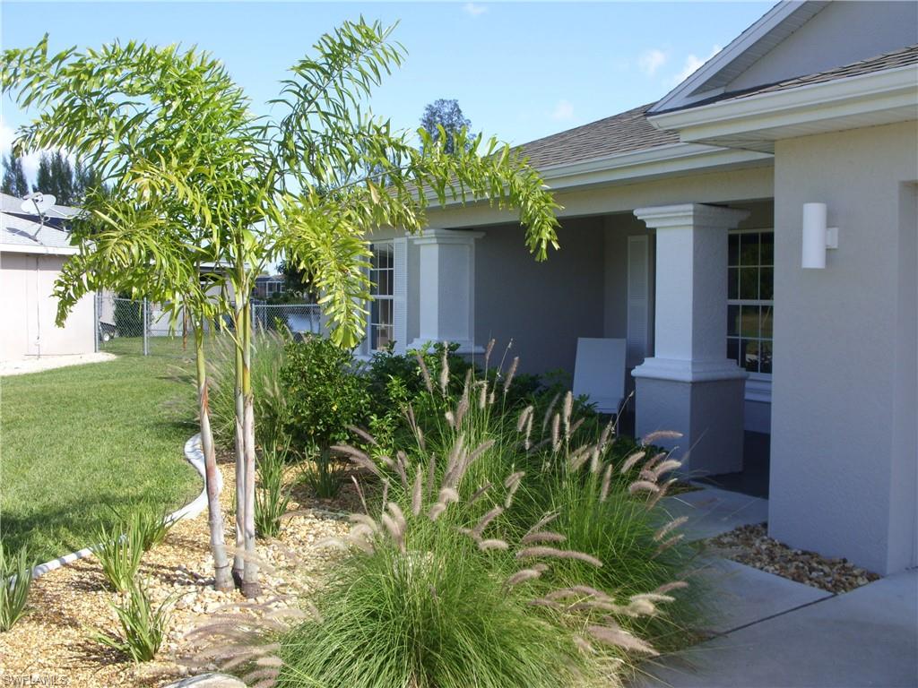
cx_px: 459
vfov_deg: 37.7
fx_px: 1008
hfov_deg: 49.0
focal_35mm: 38
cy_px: 344
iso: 50
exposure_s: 1/218
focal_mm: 6.3
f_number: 4.9
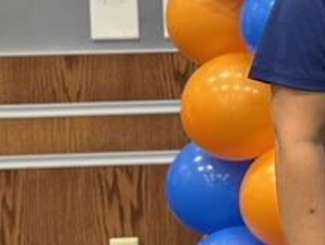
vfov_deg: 13.0
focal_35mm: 112
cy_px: -13
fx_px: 1053
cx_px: 654
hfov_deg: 14.5
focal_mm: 6.76
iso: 250
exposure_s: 1/60
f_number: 1.78
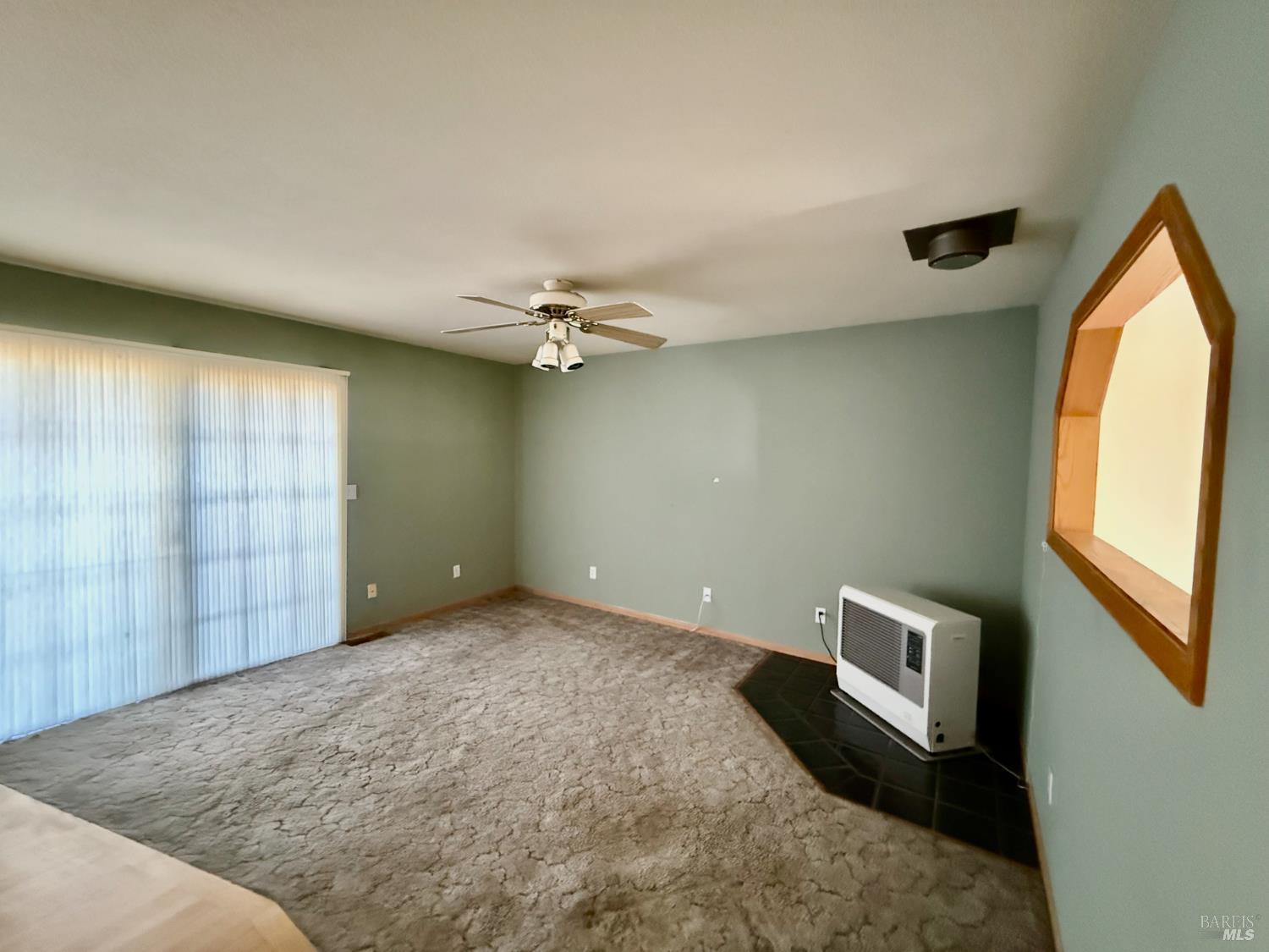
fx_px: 513
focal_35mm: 14
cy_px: 476
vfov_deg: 85.7
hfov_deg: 102.1
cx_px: 634
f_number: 2.2
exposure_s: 1/43
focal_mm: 2.22
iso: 1600
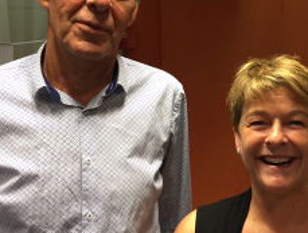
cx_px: 285
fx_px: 562
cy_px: 95
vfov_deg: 23.4
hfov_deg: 29.2
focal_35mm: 63
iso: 100
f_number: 2.2
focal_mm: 4.15
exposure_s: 1/33
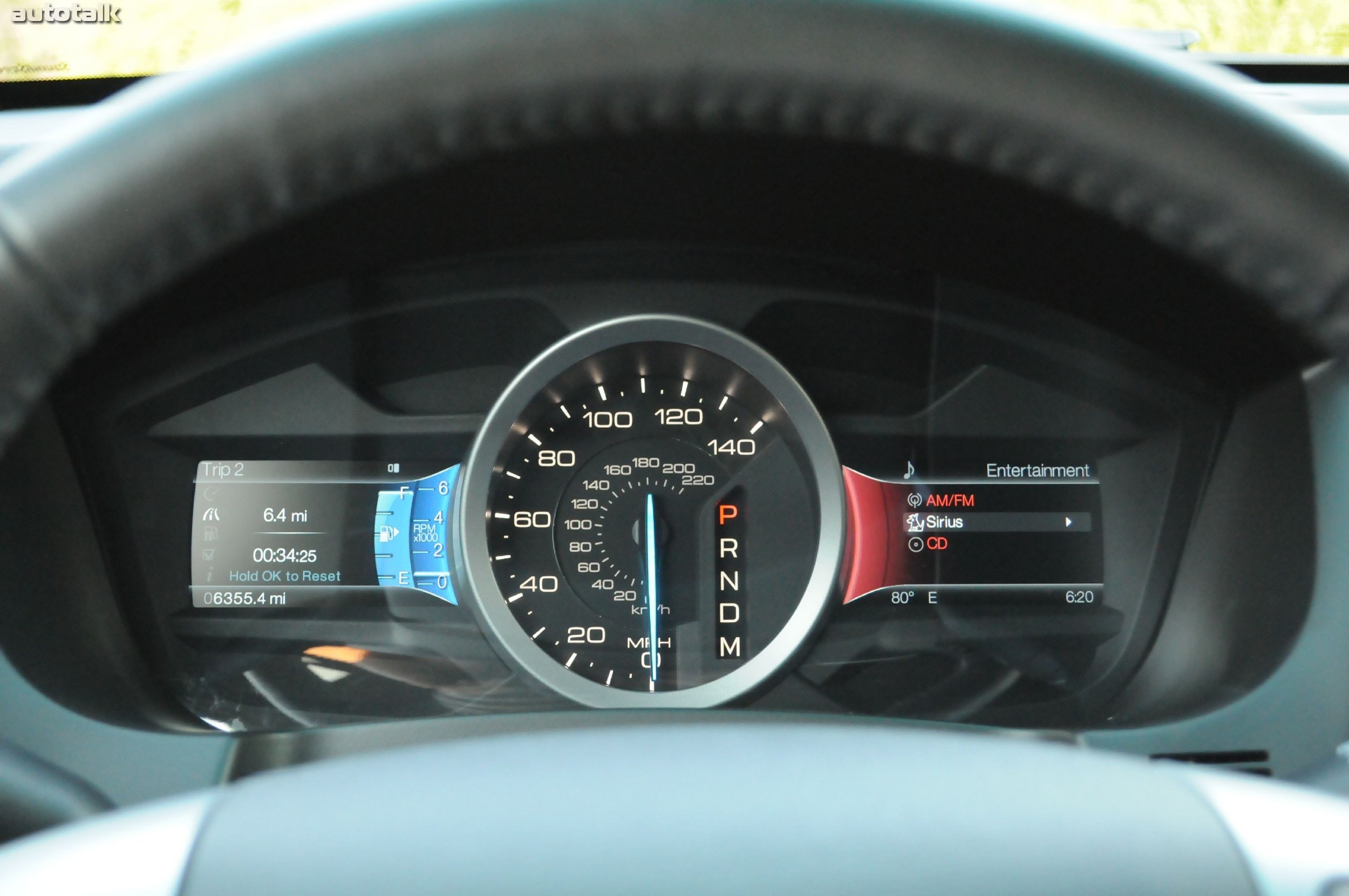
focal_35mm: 48
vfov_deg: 28.0
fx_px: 1797
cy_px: 448
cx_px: 674
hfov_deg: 41.2
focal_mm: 32
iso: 2500
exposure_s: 1/160
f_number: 4.8
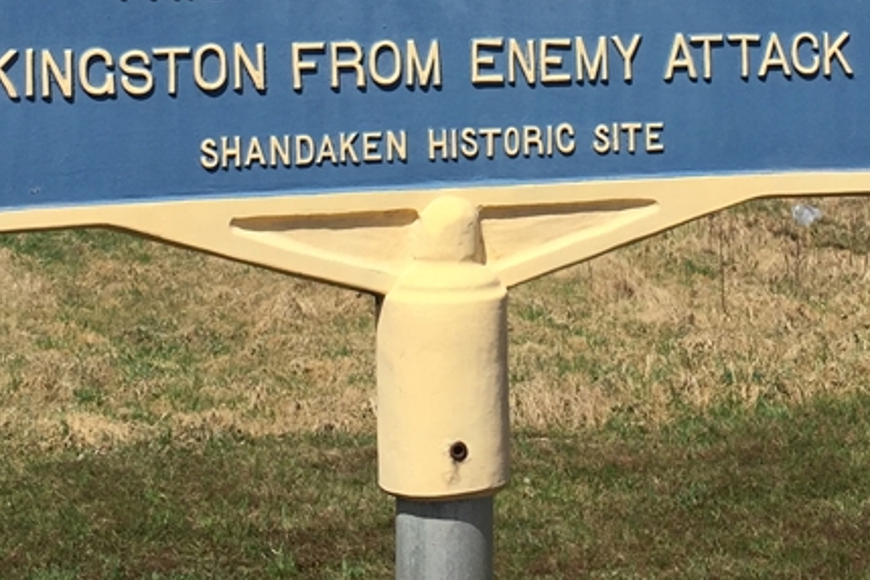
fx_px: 1740
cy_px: -51
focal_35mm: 72
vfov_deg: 18.3
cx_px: 458
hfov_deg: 28.1
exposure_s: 1/3049
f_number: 2.2
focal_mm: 4.15
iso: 32
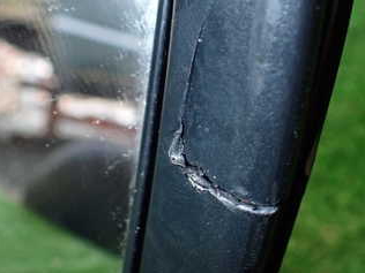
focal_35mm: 57
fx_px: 601
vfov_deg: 25.7
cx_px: 214
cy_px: 139
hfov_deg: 33.7
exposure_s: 1/30
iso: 400
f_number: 6.3
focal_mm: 5.4
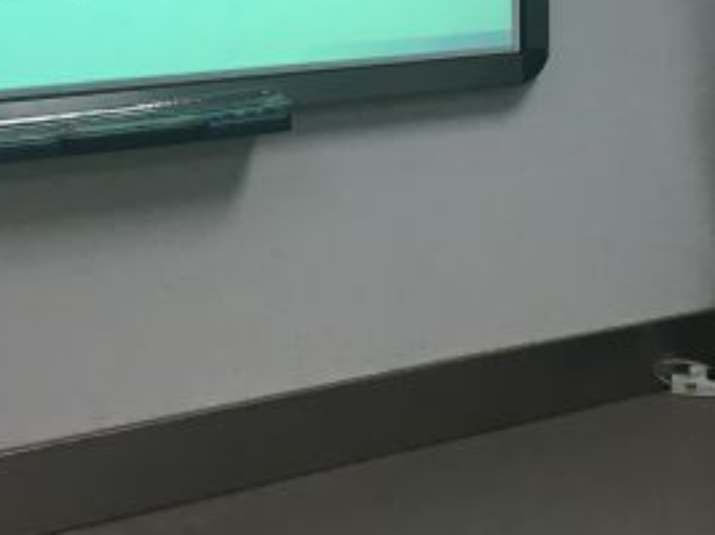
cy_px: -155
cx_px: 522
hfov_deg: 22.3
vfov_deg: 16.1
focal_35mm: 87
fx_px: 1796
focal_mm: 4.15
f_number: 2.2
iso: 32
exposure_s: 1/33
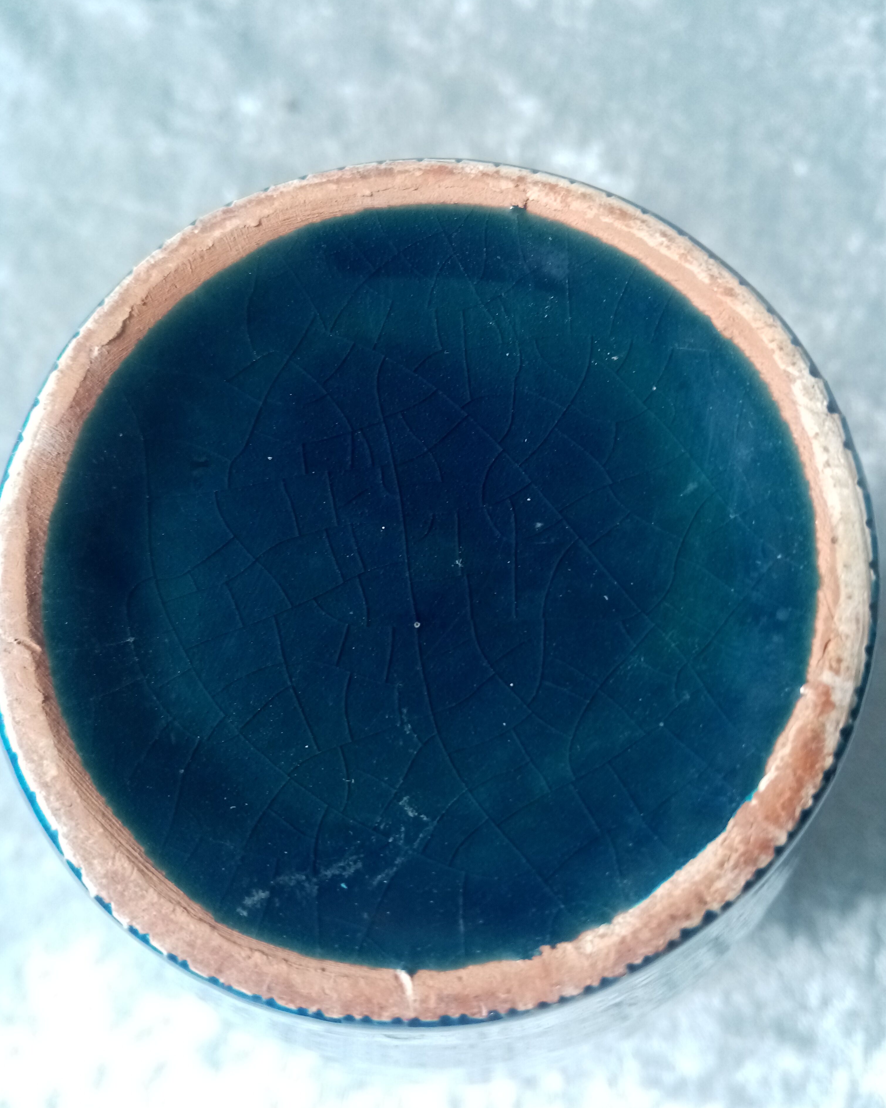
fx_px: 918
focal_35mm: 28
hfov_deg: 51.5
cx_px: 434
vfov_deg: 62.2
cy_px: 552
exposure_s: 1/33.3
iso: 186
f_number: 1.8
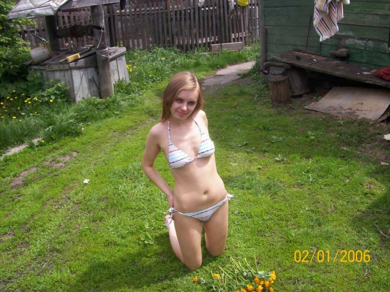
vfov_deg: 39.6
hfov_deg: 51.4
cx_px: 195
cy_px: 146
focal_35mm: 36
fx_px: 405
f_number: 4.8
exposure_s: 1/425
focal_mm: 6
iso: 80
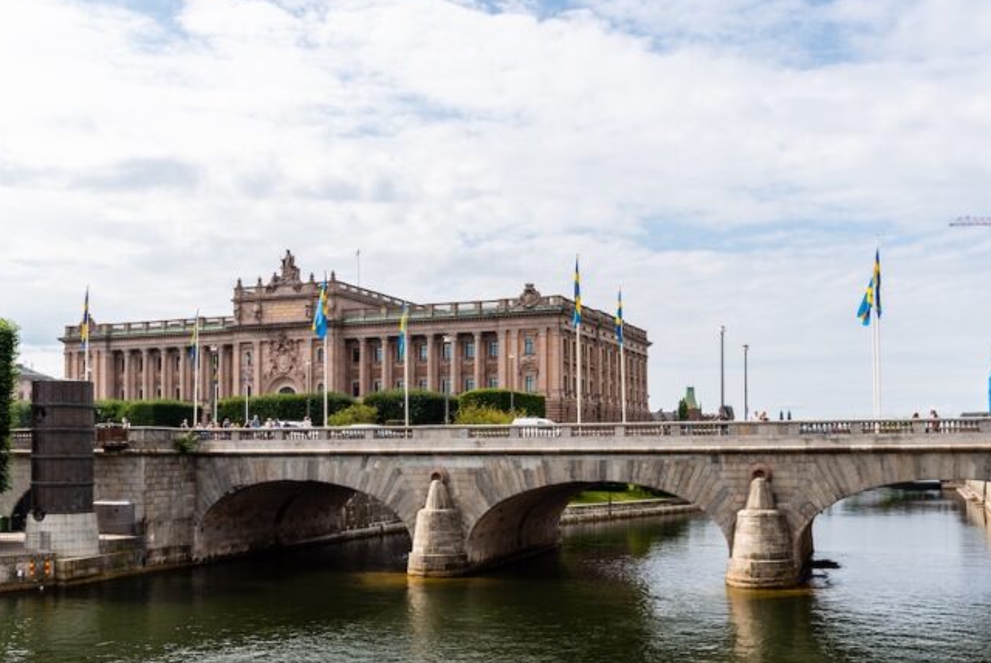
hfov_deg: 53.0
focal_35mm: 36
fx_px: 992
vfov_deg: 36.9
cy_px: 380
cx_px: 551
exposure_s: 1/200
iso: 100
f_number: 8
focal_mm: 30
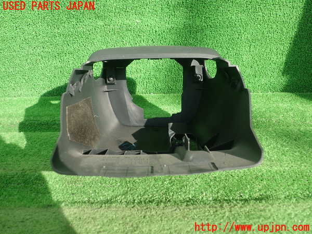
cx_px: 156
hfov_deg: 60.0
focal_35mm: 30
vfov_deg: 46.8
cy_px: 117
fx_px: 270
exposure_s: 1/125
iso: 125
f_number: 2.3
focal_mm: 5.5
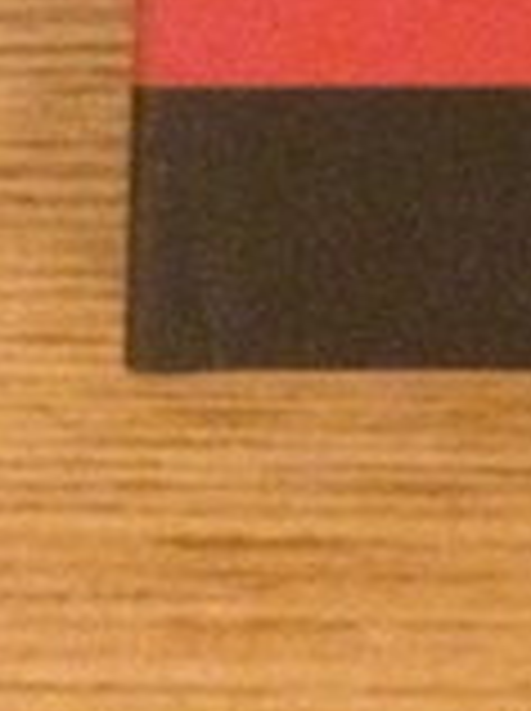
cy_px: -662
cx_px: 1215
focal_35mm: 195
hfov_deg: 7.2
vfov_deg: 9.5
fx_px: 3999
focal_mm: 4.12
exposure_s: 1/17
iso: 1250
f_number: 2.2
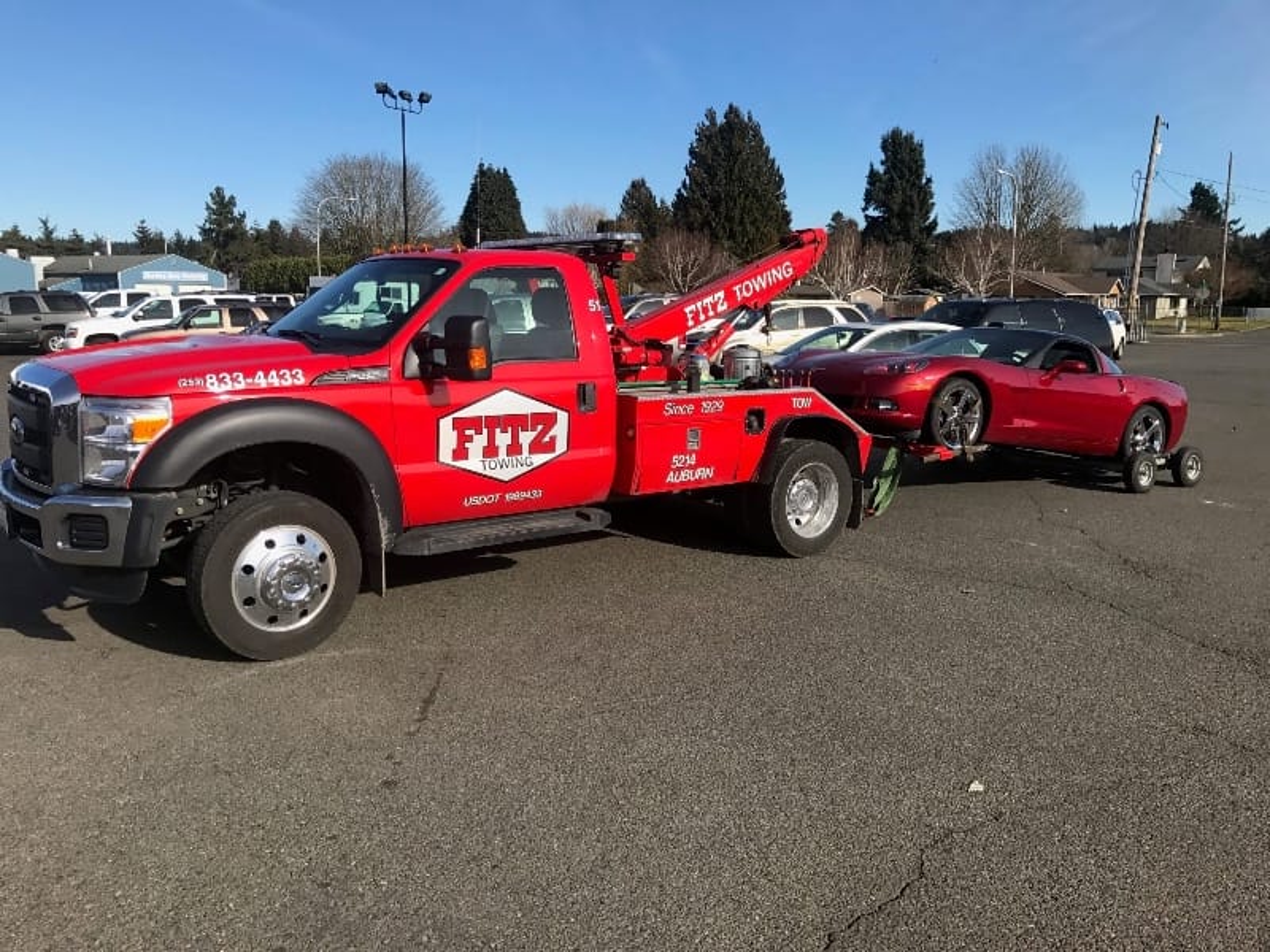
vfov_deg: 49.7
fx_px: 1027
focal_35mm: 28
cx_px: 635
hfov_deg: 63.4
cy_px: 476
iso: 20
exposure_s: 1/2037
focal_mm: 3.99
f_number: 1.8
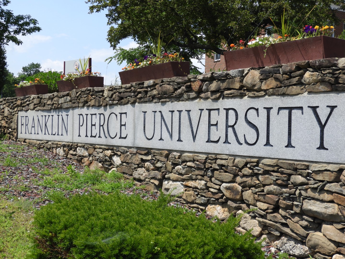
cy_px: 130
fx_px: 598
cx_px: 172
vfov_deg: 24.4
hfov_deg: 32.2
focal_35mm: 60
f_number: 4.2
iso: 100
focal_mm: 10.7
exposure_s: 1/800
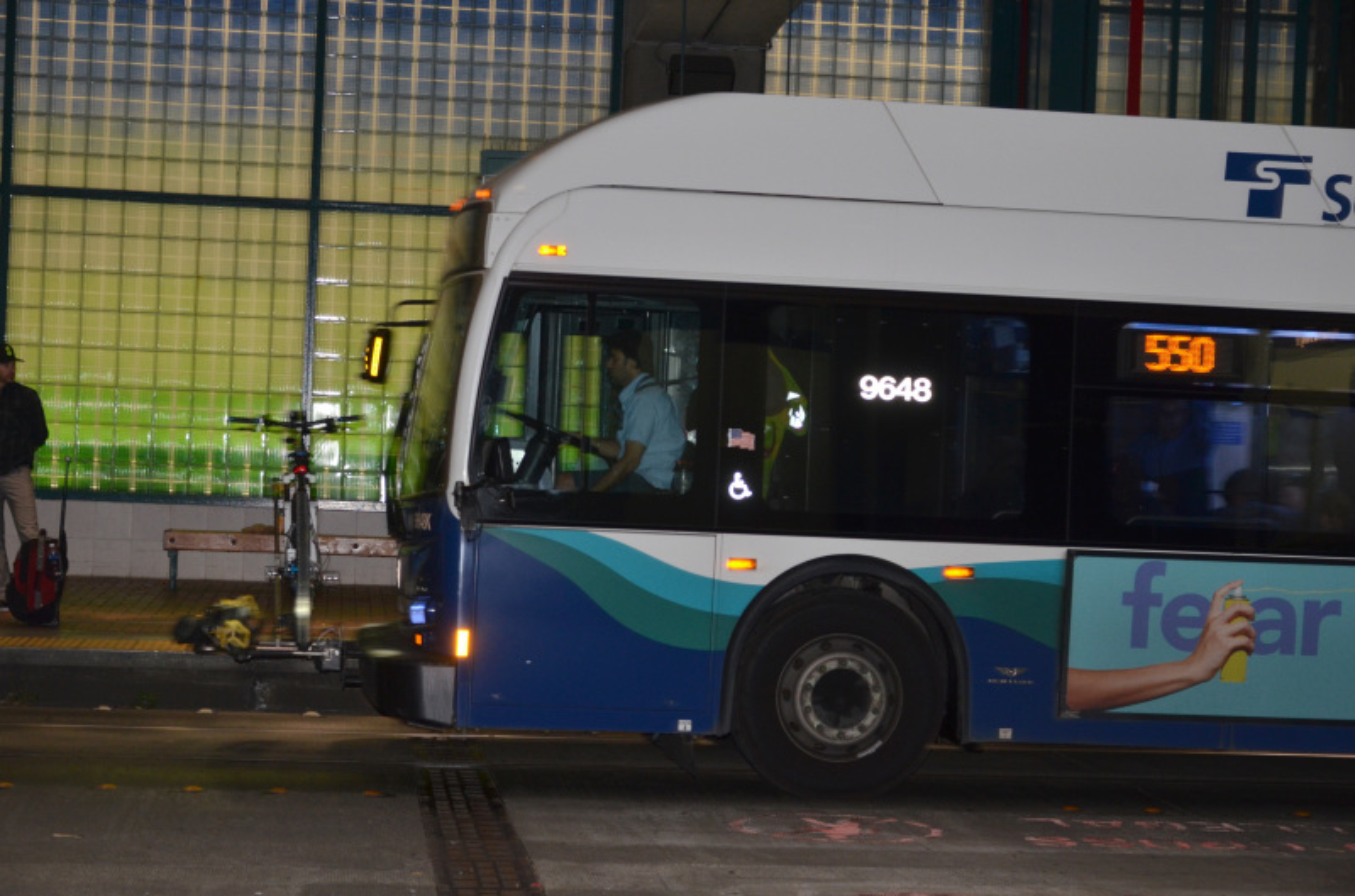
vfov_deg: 18.8
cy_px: 448
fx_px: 2703
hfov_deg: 28.1
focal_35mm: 72
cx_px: 678
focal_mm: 48
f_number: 4.5
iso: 800
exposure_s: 1/60
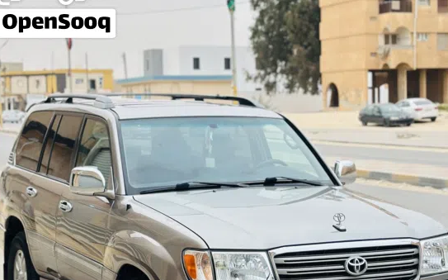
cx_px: 240
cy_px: 157
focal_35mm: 60
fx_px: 732
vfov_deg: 21.6
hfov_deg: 34.0
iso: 80
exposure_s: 1/380
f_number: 1.78
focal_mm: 6.86
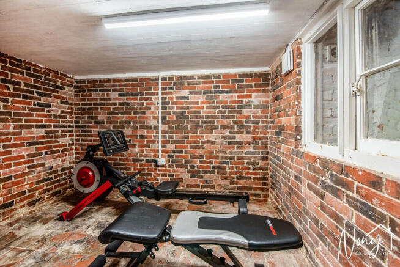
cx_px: 200
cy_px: 134
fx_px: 156
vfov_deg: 81.3
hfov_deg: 104.2
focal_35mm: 14
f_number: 7.1
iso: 400
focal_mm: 14
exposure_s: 1/13
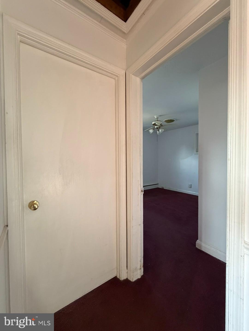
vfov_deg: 102.1
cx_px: 124
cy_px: 166
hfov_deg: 85.7
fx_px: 134
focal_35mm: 14
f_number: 2.2
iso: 320
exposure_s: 1/97
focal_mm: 2.22
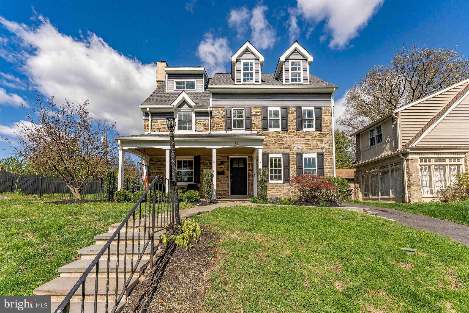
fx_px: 182
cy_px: 156
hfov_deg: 104.3
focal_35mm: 14
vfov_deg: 81.2
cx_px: 234
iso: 320
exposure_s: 1/1250
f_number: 10
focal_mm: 14
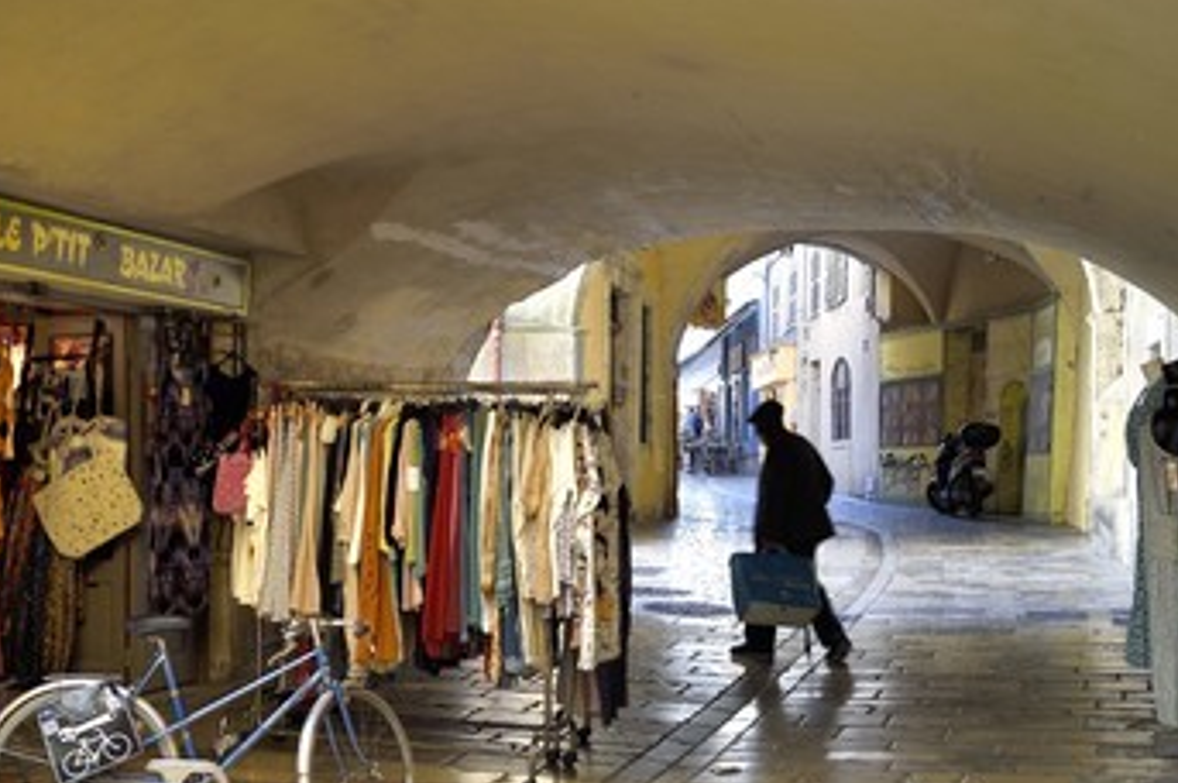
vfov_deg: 25.0
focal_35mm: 54
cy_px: 457
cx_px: 586
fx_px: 1765
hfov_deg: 36.9
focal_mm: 44
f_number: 6.3
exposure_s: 1/25
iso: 200
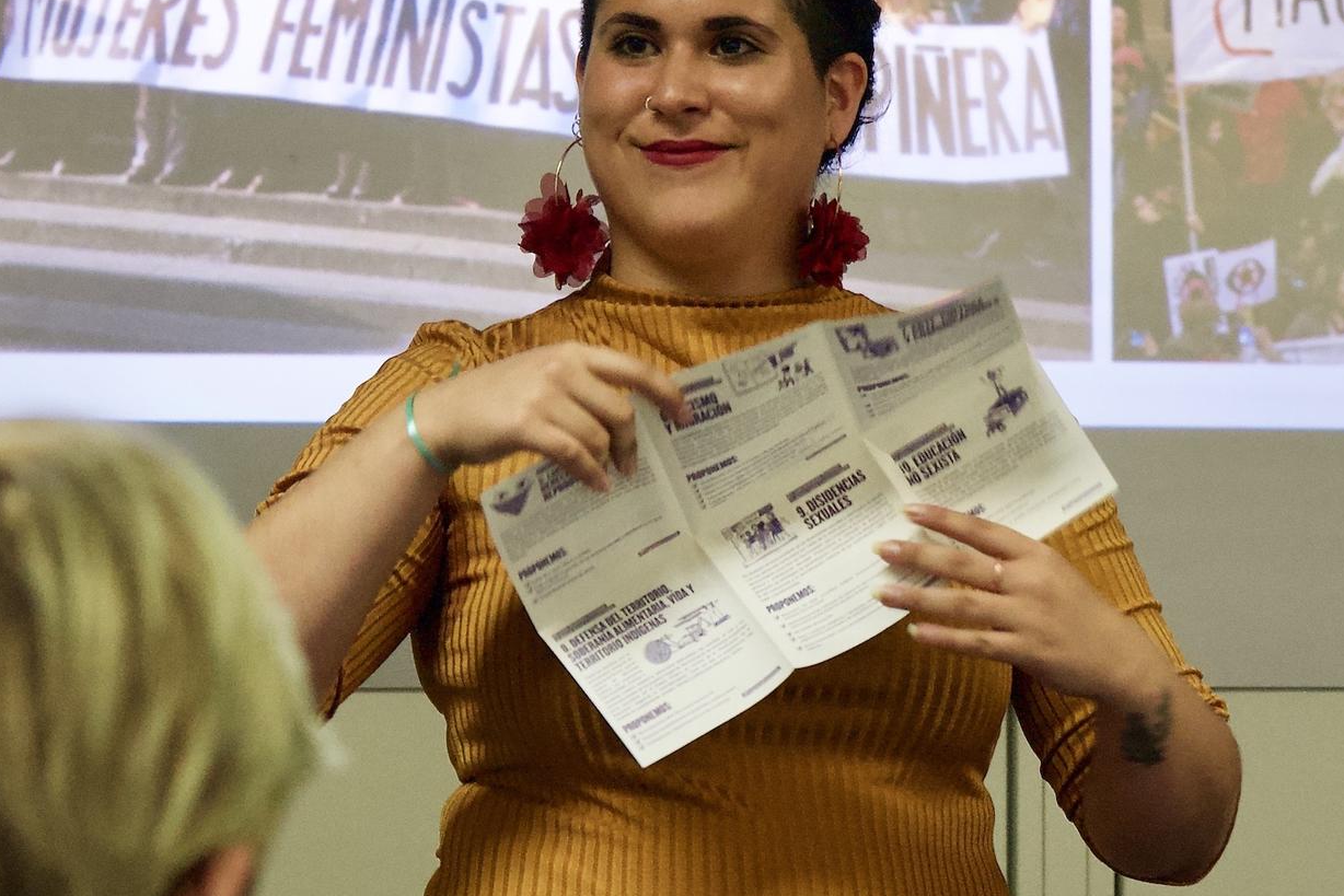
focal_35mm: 114
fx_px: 4256
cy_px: 234
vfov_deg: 12.0
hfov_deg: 17.9
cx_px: 965
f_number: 5
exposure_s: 1/100
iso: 3200
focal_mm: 70
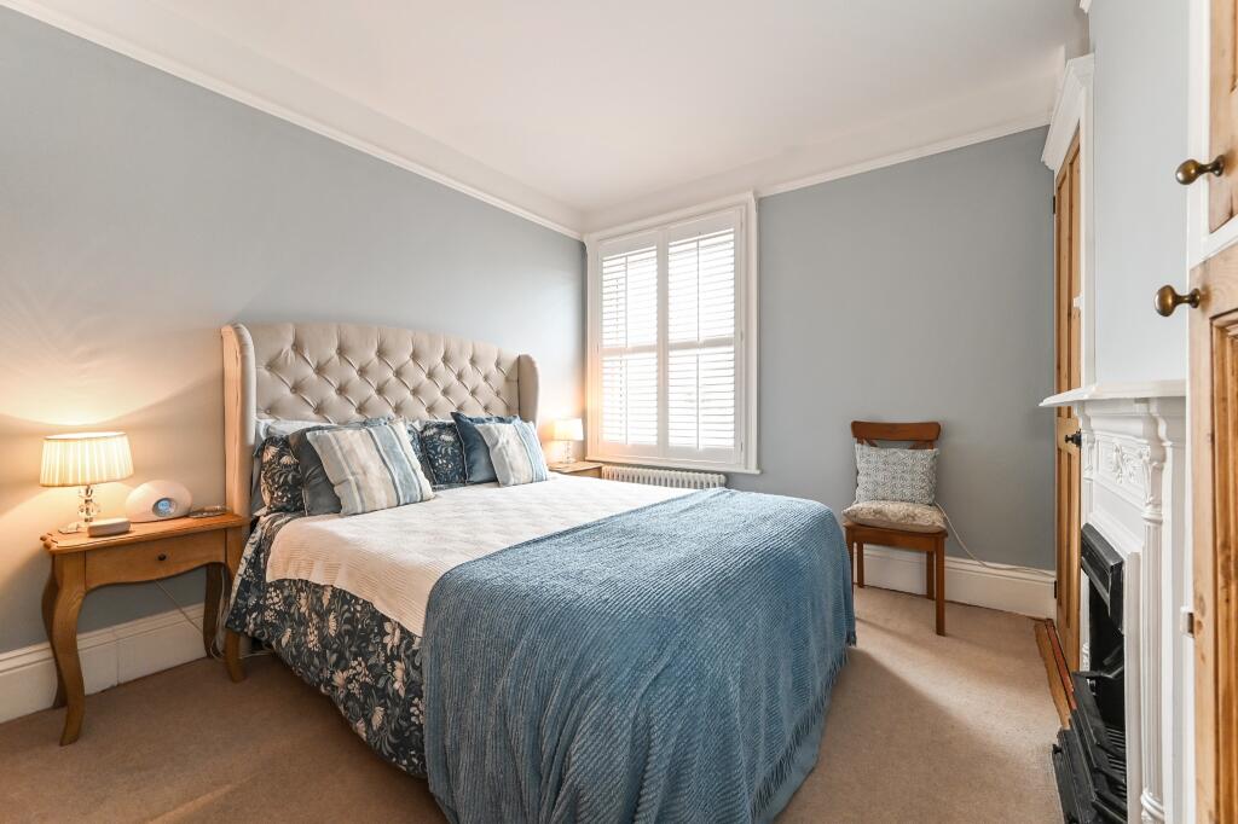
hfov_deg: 104.3
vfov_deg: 81.2
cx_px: 619
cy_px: 412
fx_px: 481
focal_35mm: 14
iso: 400
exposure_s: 1/15
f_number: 8
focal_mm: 14
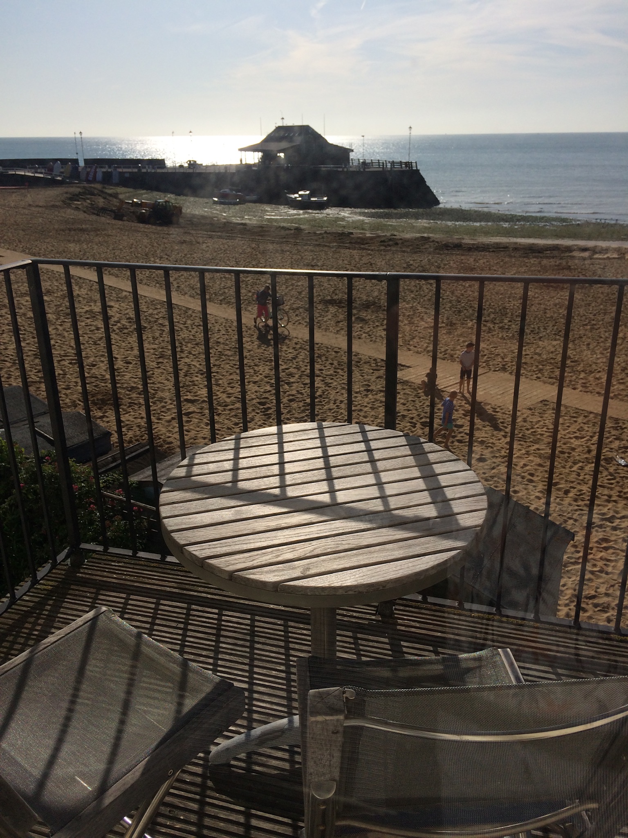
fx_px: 701
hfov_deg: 48.2
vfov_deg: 61.7
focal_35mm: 29
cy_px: 419
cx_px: 314
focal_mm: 4.15
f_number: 2.2
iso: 40
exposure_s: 1/6849
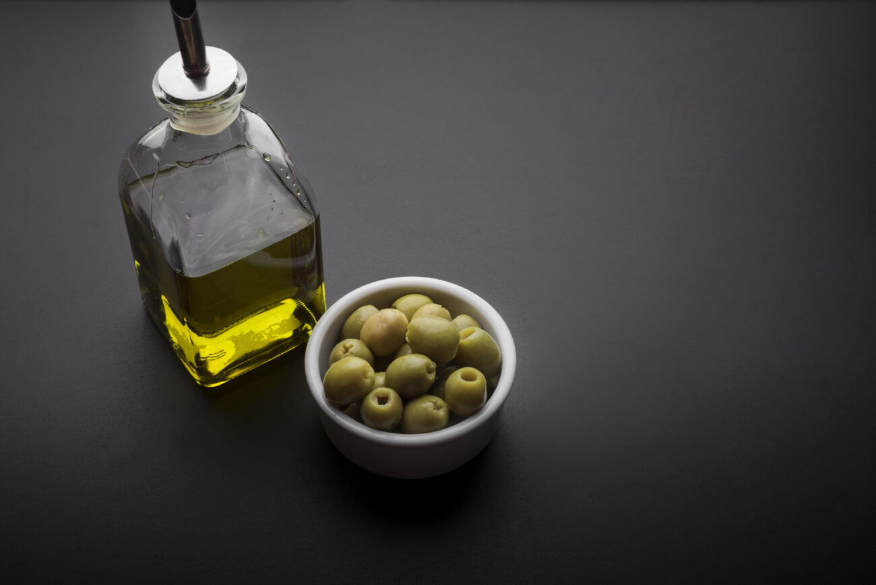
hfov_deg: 33.4
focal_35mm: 60
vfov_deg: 22.6
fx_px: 1461
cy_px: 292
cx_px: 438
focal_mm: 60
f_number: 14
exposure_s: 1/200
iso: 160
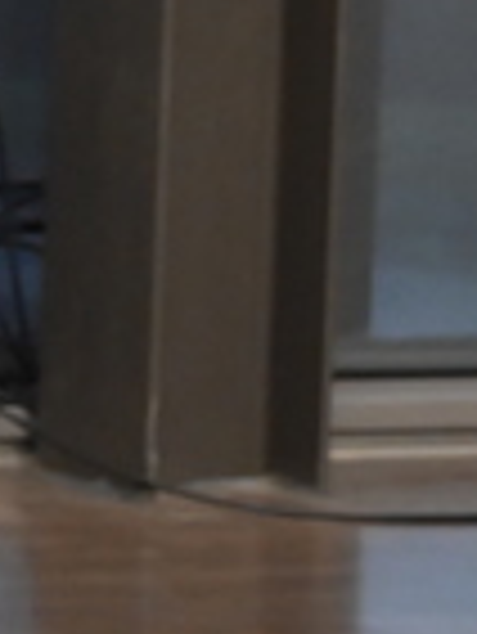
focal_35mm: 259
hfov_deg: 5.0
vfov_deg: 7.6
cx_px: -1544
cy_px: 121
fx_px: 4751
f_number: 5
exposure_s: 1/80
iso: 3200
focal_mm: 37
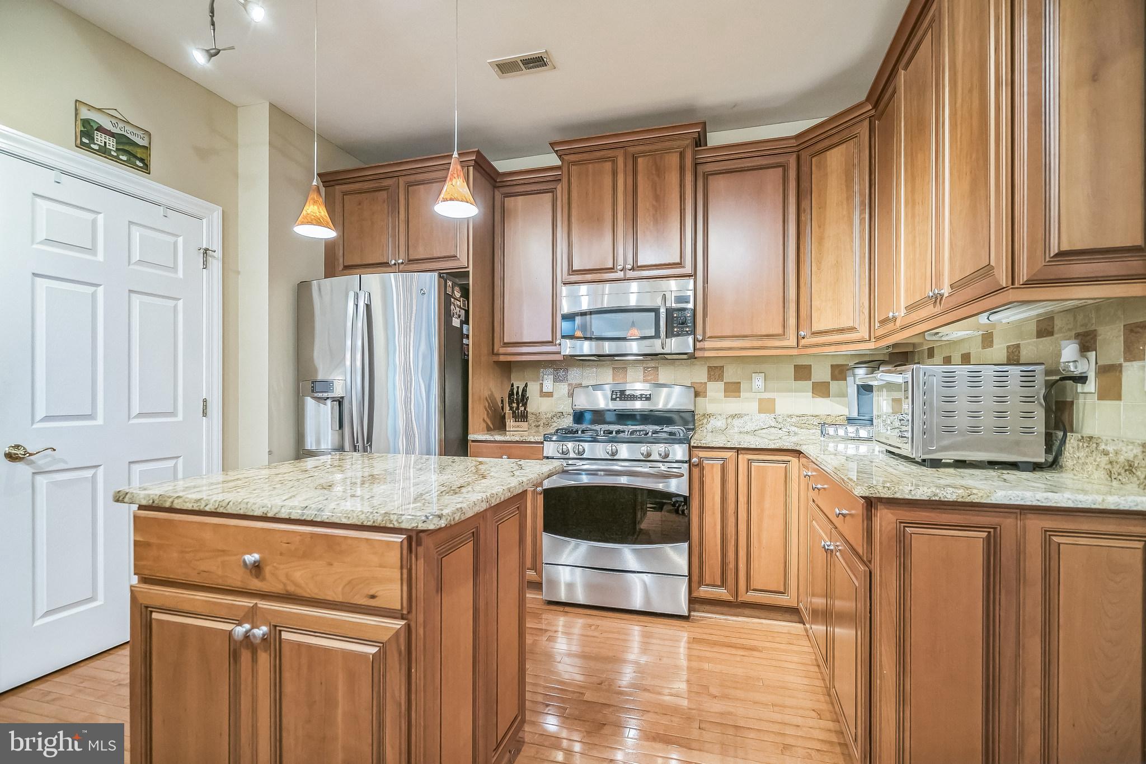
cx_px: 573
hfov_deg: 96.7
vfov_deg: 73.7
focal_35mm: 16
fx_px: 509
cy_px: 382
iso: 2000
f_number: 4
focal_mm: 16
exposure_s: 1/60
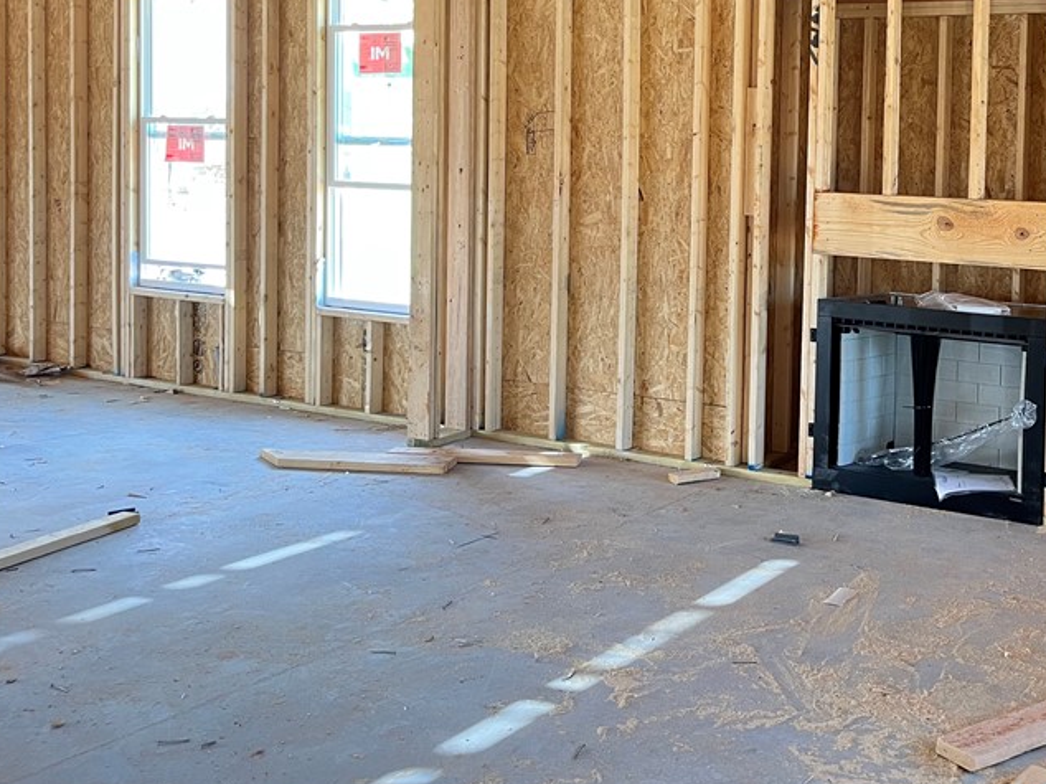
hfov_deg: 42.9
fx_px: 1269
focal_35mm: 42
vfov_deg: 33.7
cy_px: 198
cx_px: 827
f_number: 1.6
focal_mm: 5.1
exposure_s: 1/74
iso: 125
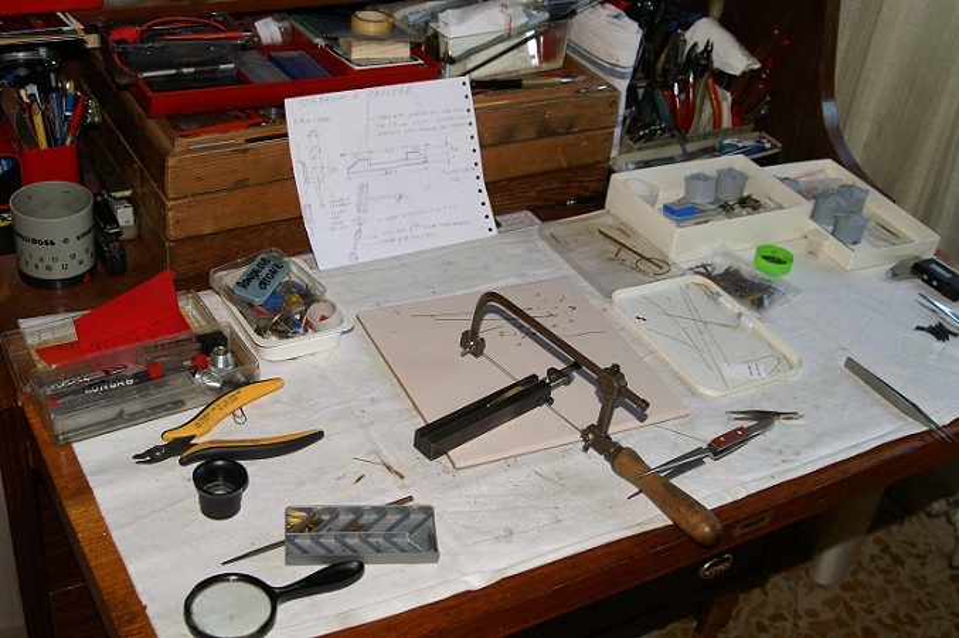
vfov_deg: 31.8
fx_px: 1118
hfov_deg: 46.4
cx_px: 480
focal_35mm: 42
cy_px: 319
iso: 400
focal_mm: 28
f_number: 5.6
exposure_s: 1/60
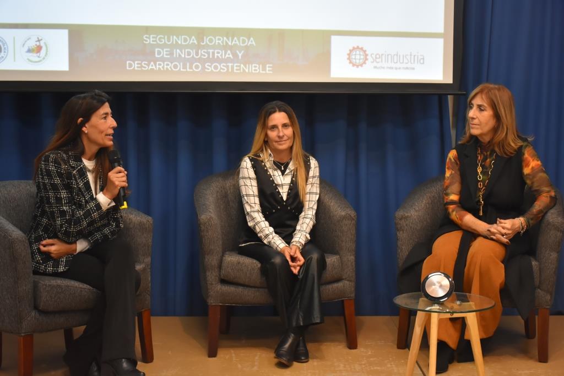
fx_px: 987
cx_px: 282
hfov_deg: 31.9
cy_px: 188
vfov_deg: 21.6
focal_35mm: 63
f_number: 5
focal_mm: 42
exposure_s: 1/100
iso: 1600
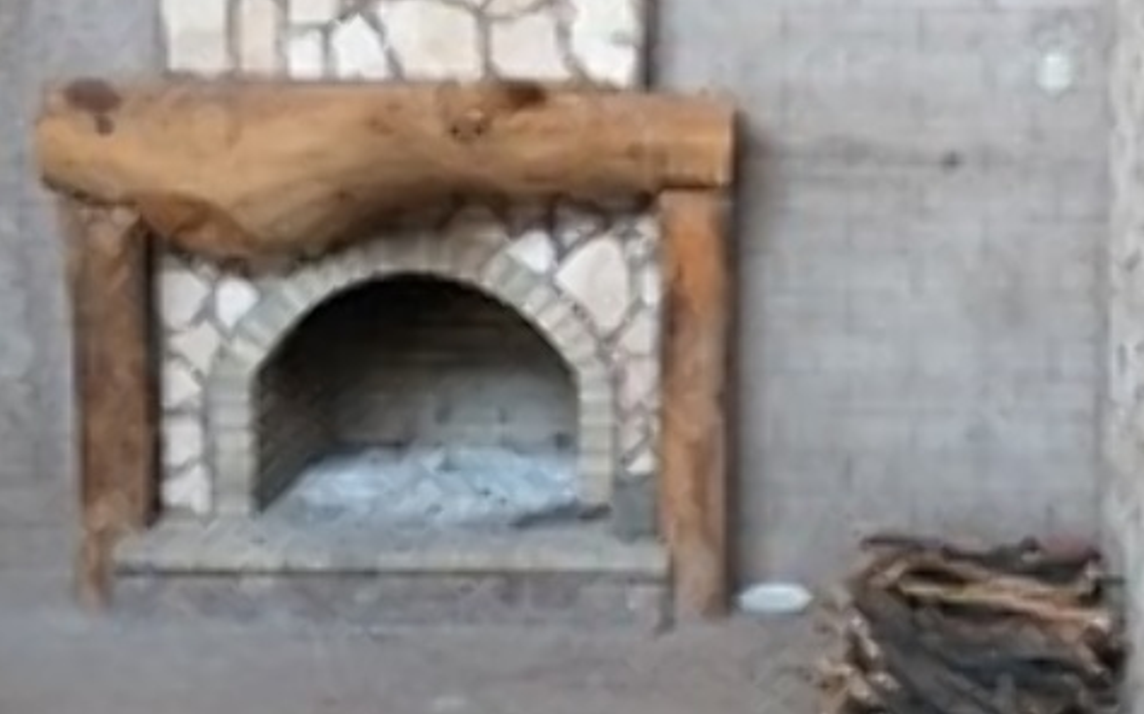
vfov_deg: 20.8
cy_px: 183
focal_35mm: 62
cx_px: 821
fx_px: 1933
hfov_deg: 32.5
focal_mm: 3.93
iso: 160
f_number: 1.7
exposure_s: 1/60
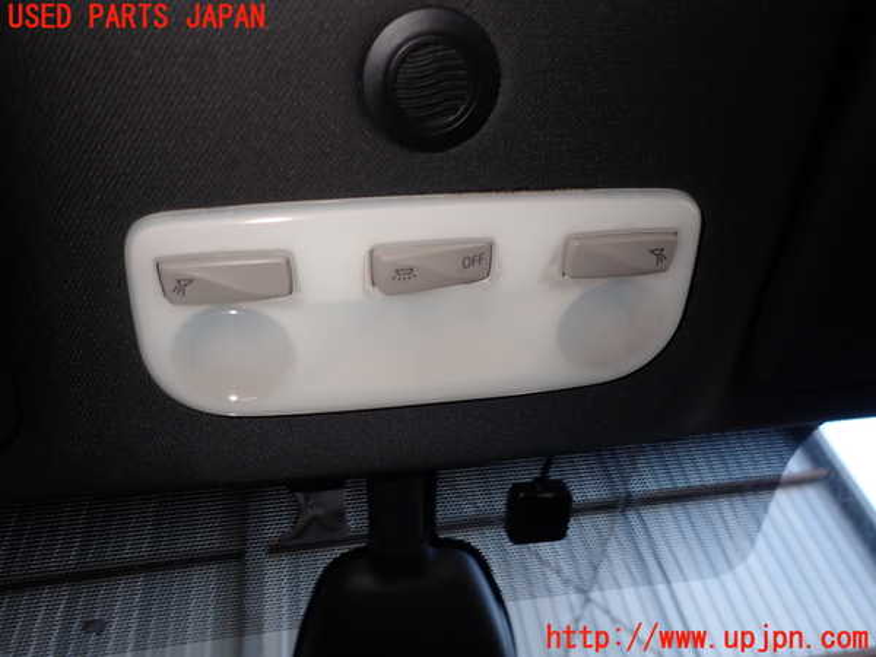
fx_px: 633
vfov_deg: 54.9
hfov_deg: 69.4
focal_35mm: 25
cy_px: 328
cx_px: 438
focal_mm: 4.5
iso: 125
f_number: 5.6
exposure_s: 1/30
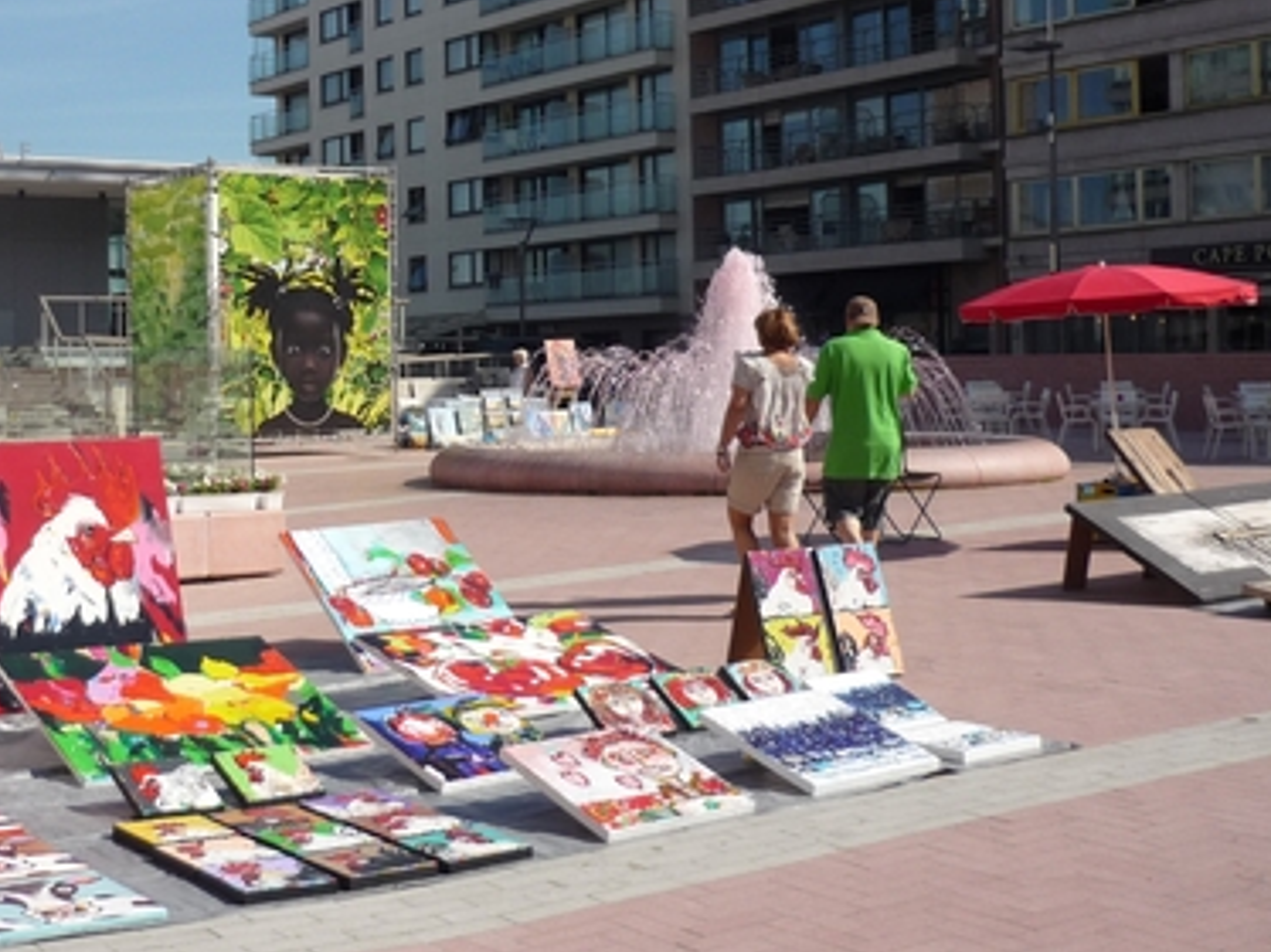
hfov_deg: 35.5
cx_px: 343
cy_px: 296
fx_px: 1945
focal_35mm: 53
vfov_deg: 27.3
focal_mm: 5.5
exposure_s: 1/250
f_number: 8
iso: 100
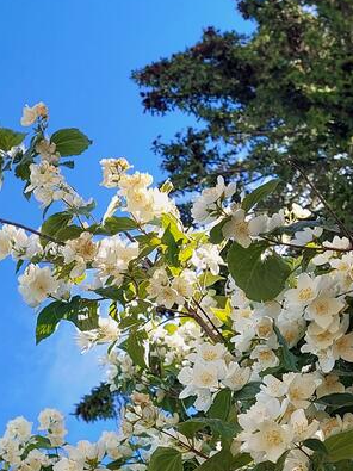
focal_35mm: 73
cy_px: 527
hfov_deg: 19.3
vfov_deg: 24.7
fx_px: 993
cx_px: -43
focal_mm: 5.23
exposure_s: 1/293
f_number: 1.8
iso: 32
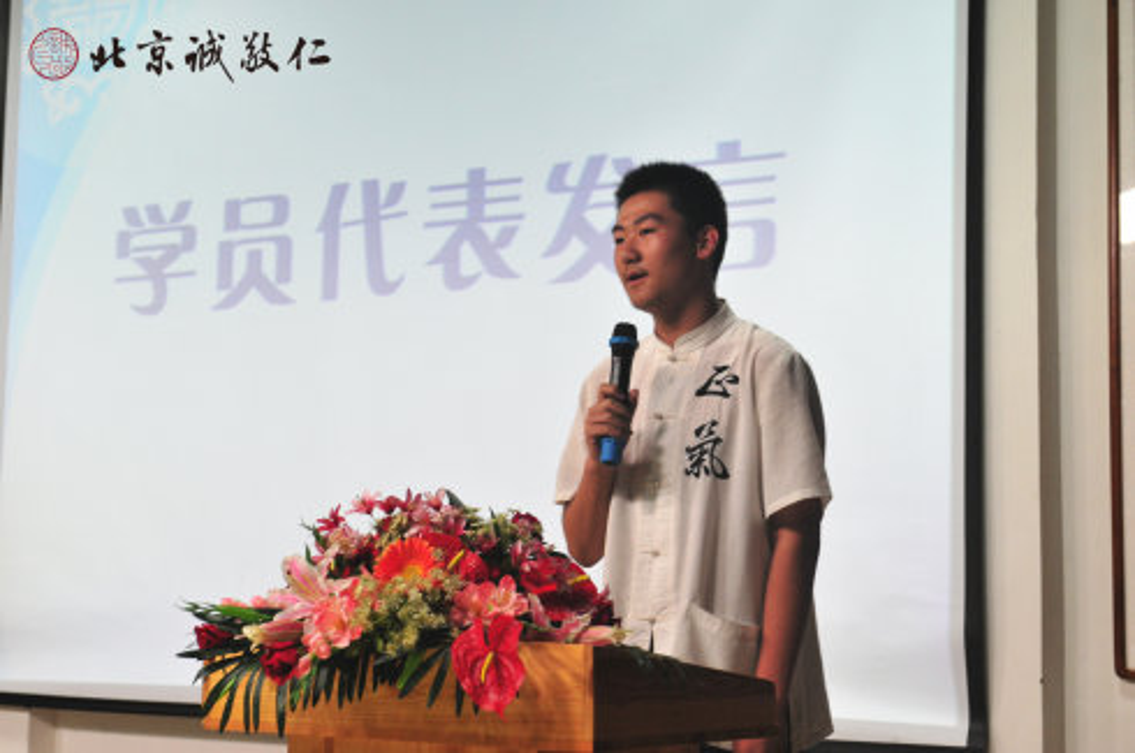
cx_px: 568
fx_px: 2266
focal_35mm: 72
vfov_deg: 18.9
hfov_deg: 28.1
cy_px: 376
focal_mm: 48
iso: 500
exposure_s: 1/60
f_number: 4
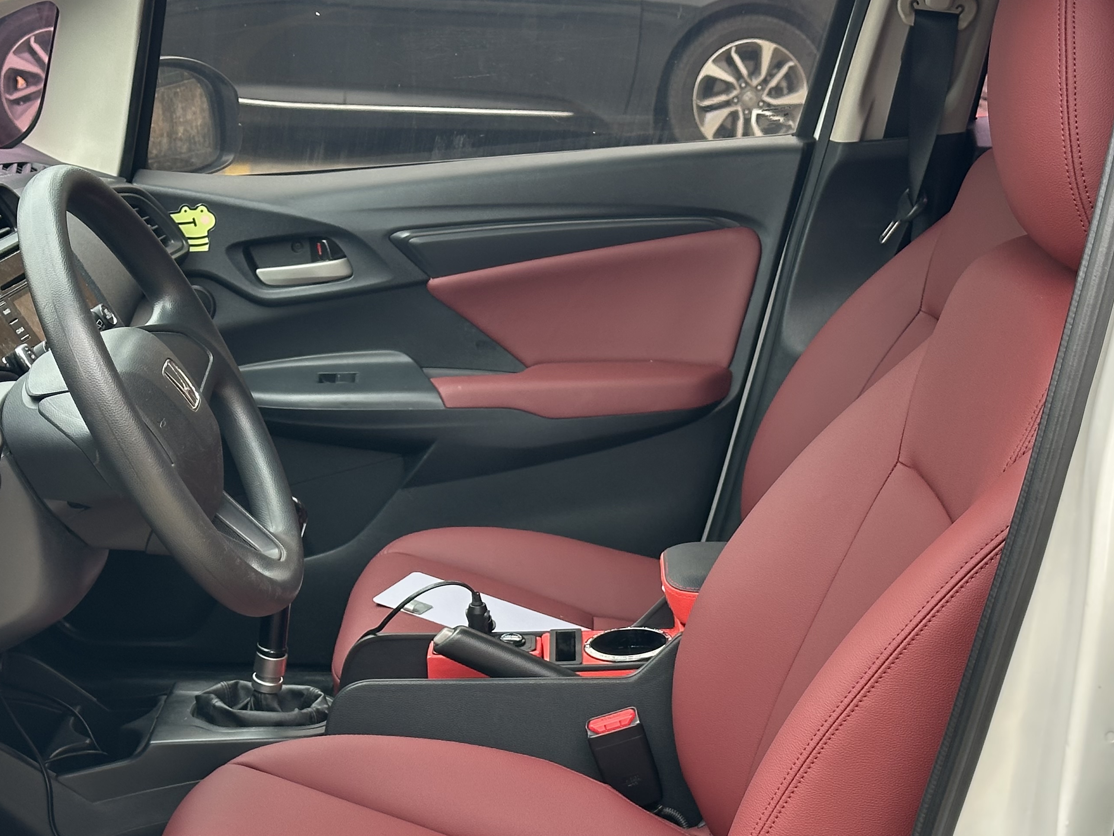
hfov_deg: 25.9
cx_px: 446
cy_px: 589
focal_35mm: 75
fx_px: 2414
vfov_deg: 19.5
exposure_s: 1/278
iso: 64
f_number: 1.78
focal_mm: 6.86
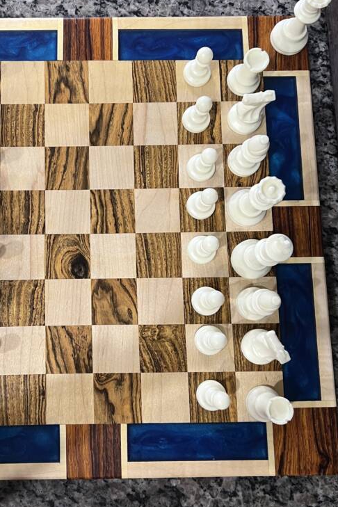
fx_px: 535
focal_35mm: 38
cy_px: 249
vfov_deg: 50.7
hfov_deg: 34.4
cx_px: 88
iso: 250
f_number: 1.5
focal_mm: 5.7
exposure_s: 1/60
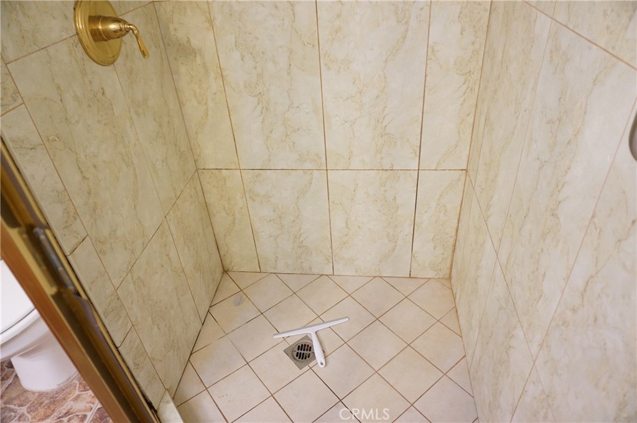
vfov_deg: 53.0
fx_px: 424
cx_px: 318
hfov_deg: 73.8
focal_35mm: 24
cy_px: 212
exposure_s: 1/60
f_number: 3.5
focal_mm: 16
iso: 1000
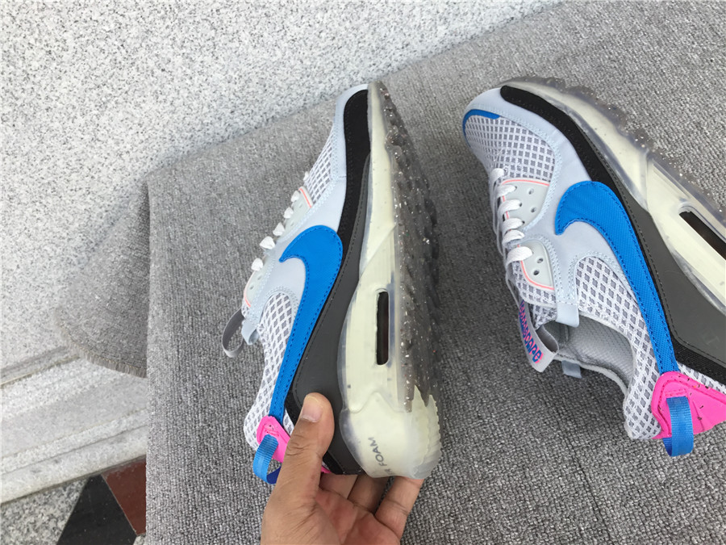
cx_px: 363
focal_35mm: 31
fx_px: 650
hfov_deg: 58.4
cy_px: 272
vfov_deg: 45.4
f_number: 2.4
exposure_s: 1/210
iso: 25
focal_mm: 3.3
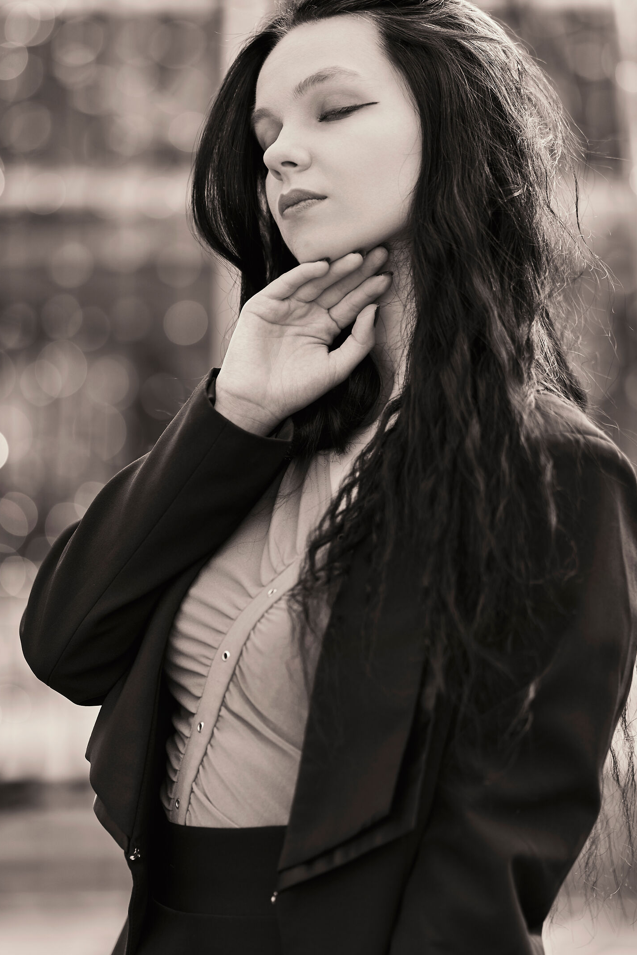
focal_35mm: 151
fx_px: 4007
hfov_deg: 9.1
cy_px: 464
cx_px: 336
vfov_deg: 13.6
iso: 100
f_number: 1.8
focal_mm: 135
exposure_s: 1/400
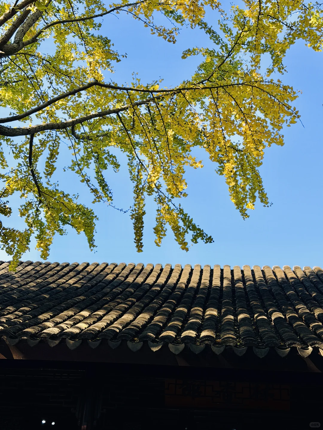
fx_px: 597
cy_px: 215
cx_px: 162
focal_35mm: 48
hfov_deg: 30.3
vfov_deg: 39.7
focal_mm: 6.76
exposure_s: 1/2342
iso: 64
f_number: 1.78
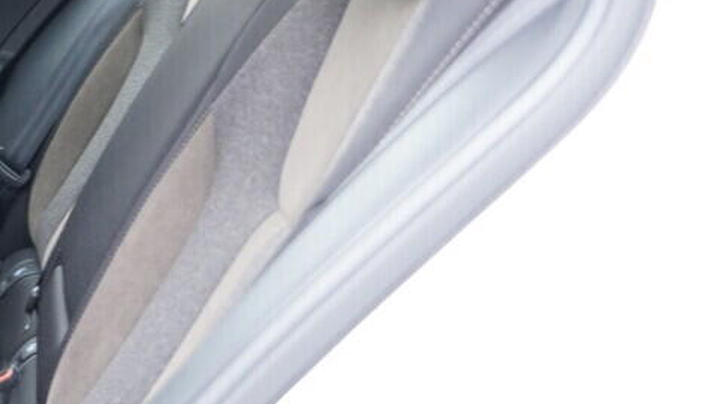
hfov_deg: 24.6
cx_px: -48
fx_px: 1544
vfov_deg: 14.9
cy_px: 242
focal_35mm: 81
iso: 640
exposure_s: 1/40
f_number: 2.8
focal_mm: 24
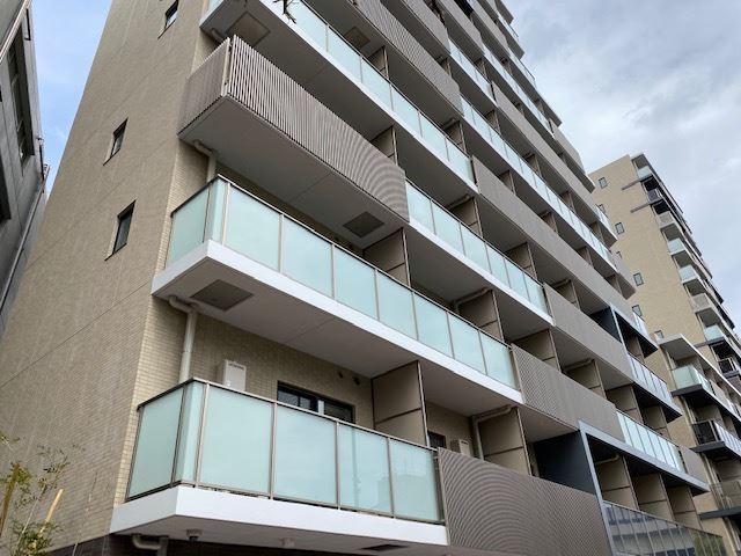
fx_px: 557
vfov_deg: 53.1
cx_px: 370
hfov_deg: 67.3
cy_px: 278
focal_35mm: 26
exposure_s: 1/2028
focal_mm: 4.25
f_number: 1.8
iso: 32
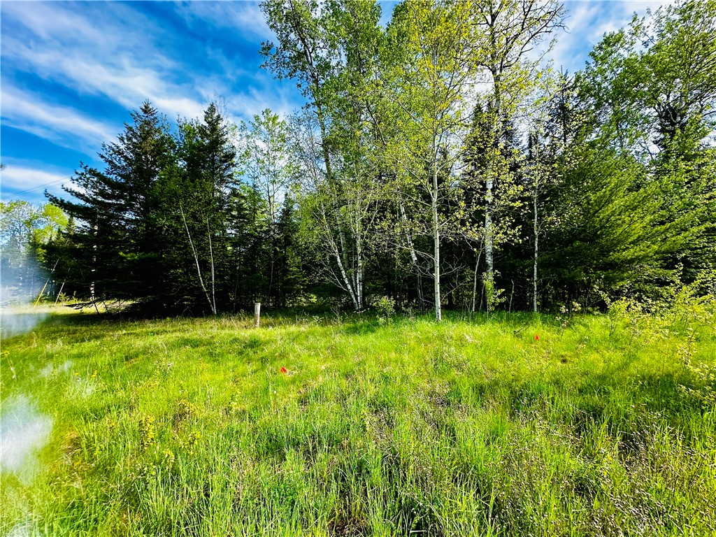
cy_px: 268
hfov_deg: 102.1
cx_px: 358
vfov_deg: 85.7
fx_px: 290
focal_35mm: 14
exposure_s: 1/440
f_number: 2.2
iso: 40
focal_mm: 2.22
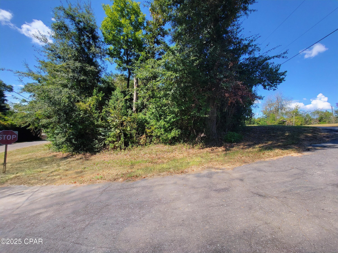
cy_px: 126
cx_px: 169
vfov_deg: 89.9
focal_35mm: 13
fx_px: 127
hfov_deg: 106.2
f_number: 2.2
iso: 50
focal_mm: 2.2
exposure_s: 1/667
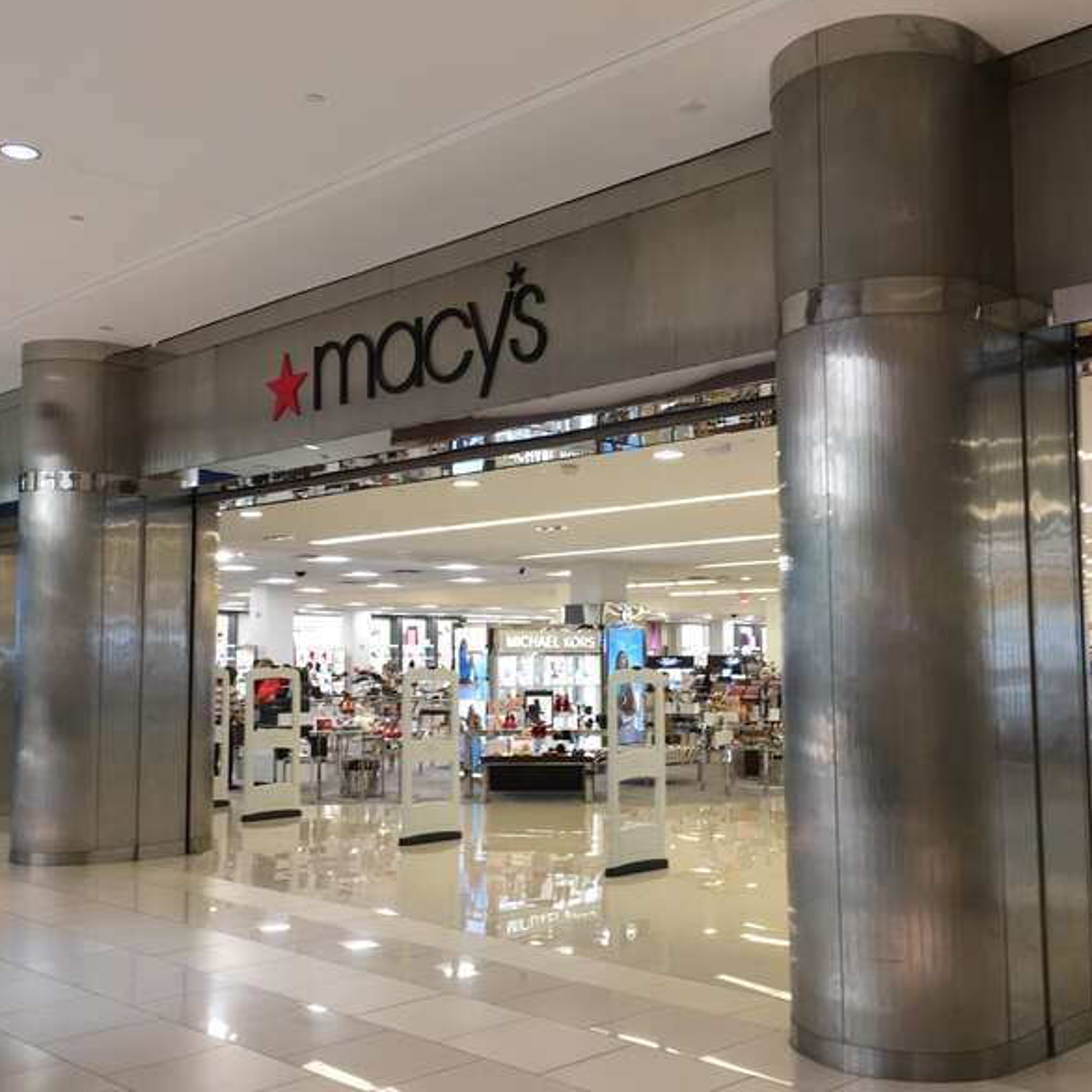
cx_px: 561
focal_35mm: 35
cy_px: 548
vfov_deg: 47.2
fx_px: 1249
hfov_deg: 47.2
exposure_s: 1/30
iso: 40
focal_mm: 4.15
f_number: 2.2
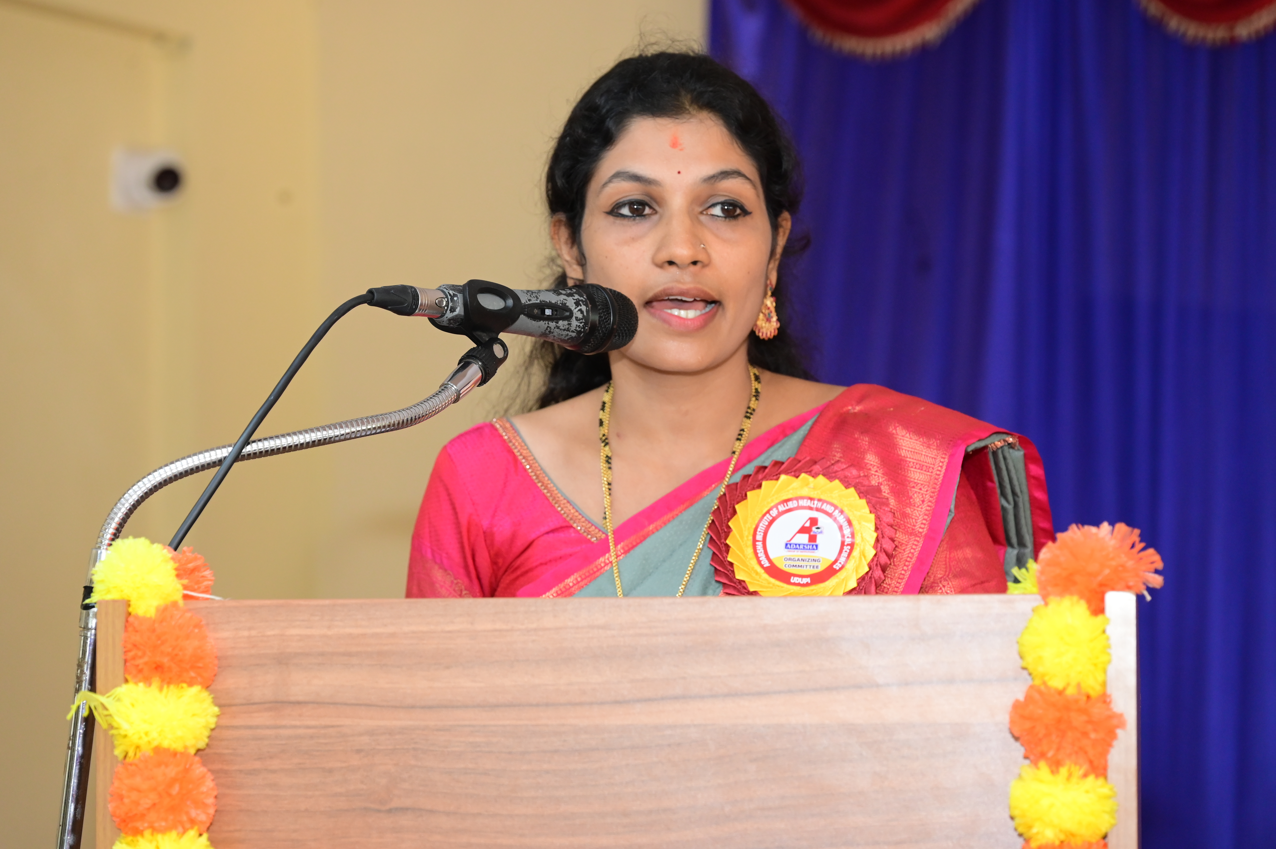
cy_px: 424
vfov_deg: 13.0
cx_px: 638
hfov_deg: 19.5
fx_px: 3719
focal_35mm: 105
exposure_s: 1/125
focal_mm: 105
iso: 2500
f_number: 5.6
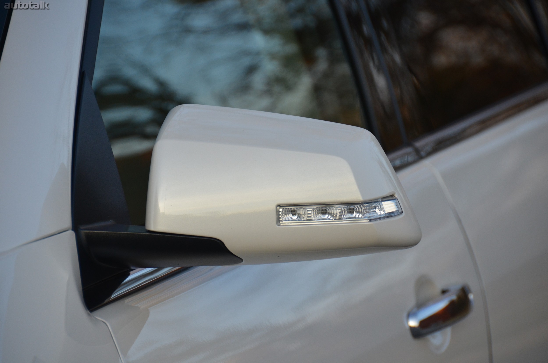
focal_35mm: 300
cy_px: 182
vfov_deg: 4.6
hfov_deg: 6.9
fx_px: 4557
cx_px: 274
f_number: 5.6
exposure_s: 1/1000
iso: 800
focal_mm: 200
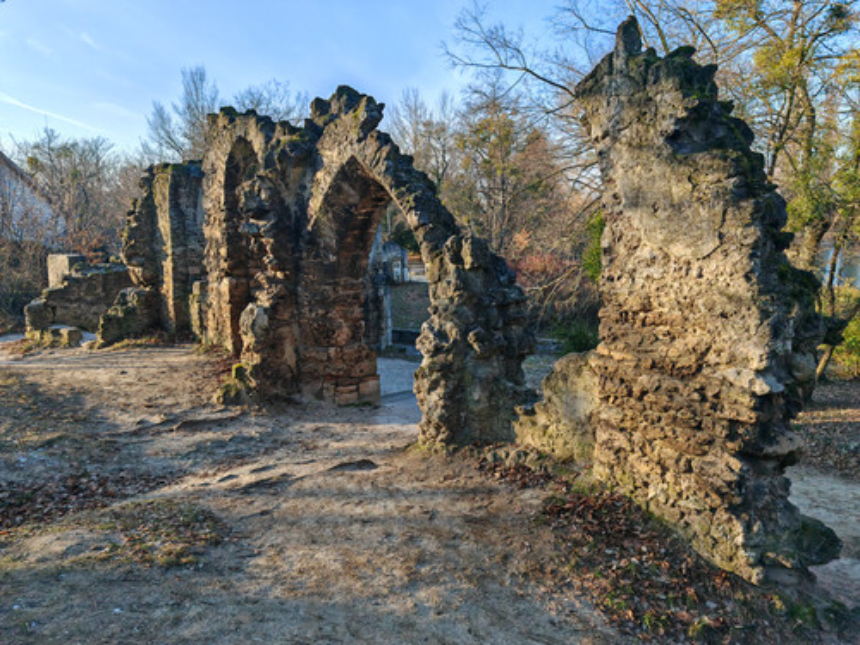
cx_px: 430
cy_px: 322
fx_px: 671
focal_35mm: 27
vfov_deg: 51.4
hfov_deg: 65.3
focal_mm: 7.62
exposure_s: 1/1200
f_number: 1.6
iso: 50
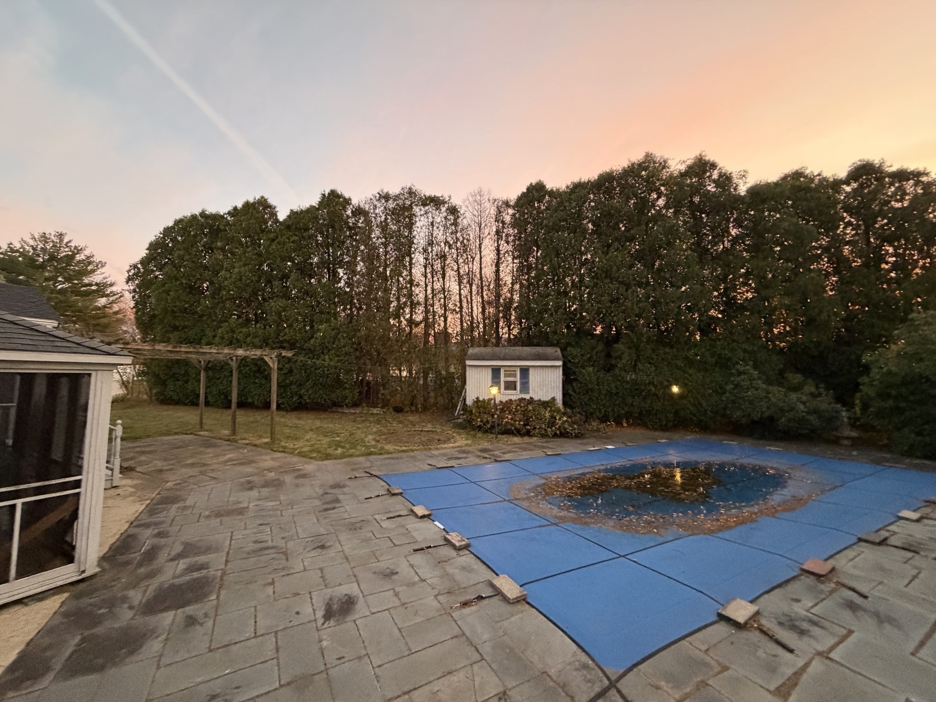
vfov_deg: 85.7
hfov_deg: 102.1
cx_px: 468
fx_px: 379
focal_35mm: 14
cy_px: 351
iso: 500
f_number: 2.2
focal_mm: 2.22
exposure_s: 1/60
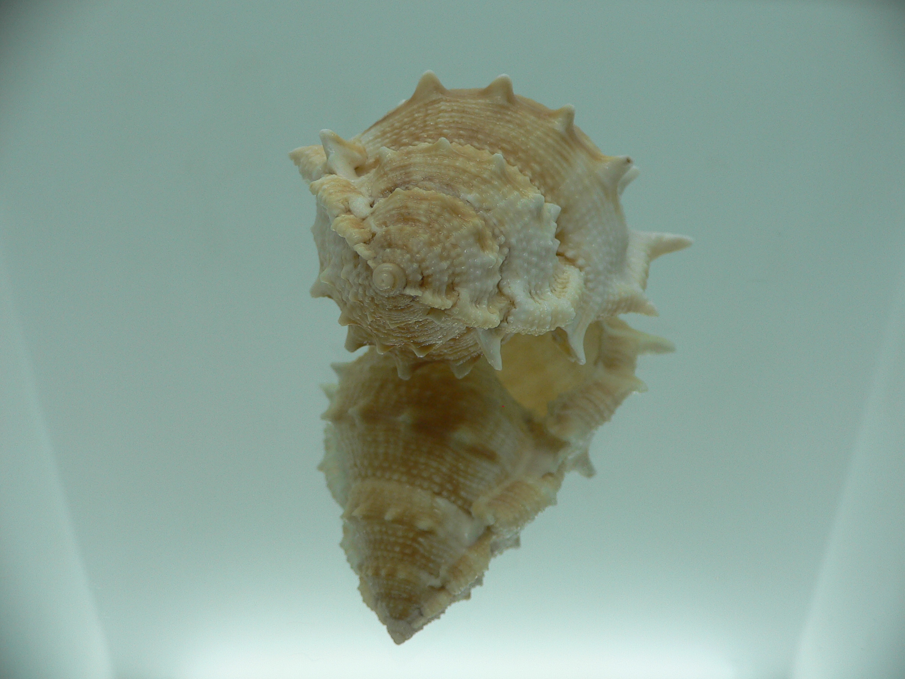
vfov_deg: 40.7
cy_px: 340
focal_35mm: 35
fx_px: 915
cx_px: 452
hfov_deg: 52.6
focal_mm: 4.6
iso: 80
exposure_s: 1/80
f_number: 2.8
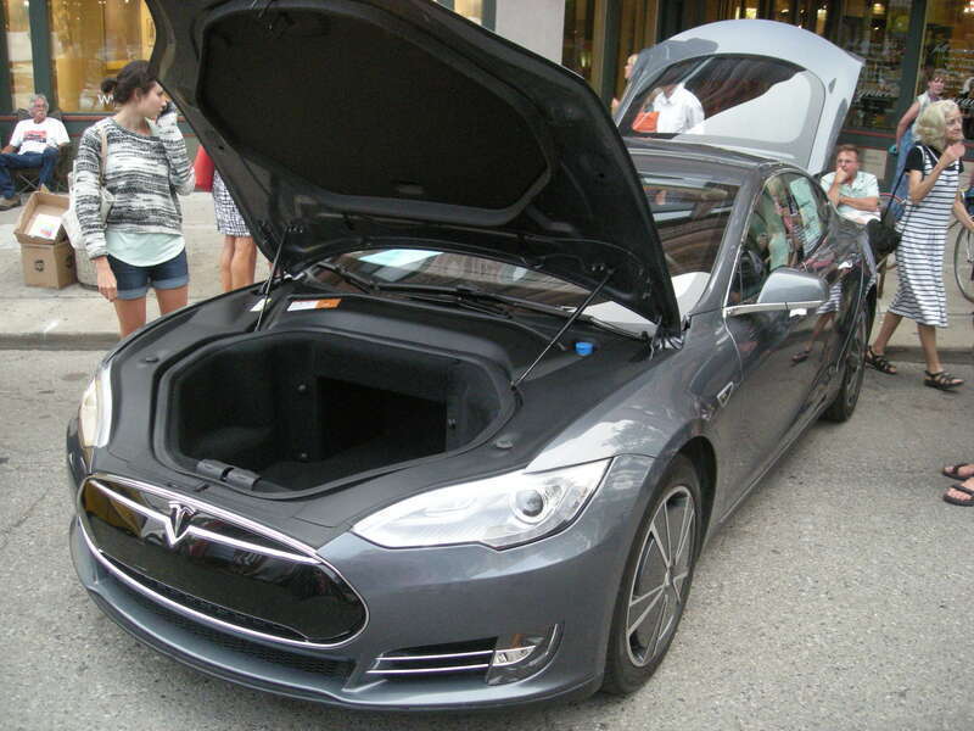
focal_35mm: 35
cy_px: 366
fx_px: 985
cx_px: 487
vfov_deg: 40.7
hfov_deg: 52.6
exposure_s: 1/60
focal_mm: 5.7
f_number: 2.8
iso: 387
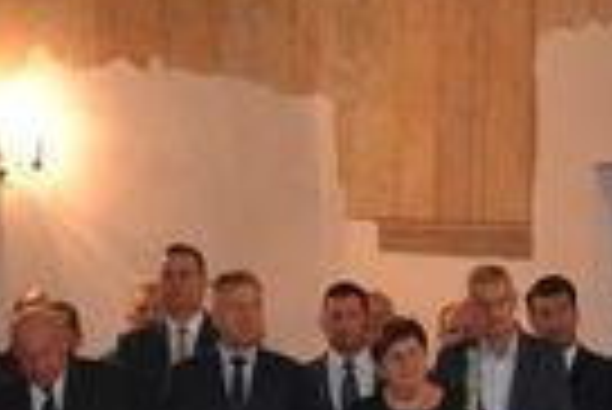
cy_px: 496
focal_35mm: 144
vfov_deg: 9.5
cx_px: 360
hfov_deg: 14.3
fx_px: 2443
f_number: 4.2
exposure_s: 1/60
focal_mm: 31
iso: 2200
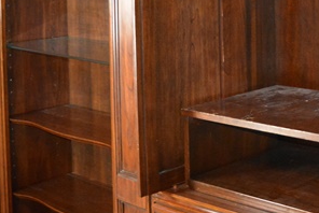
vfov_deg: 16.1
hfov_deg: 23.5
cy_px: -31
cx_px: 331
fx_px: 727
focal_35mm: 82
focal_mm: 18
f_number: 3.5
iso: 3200
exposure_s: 1/60
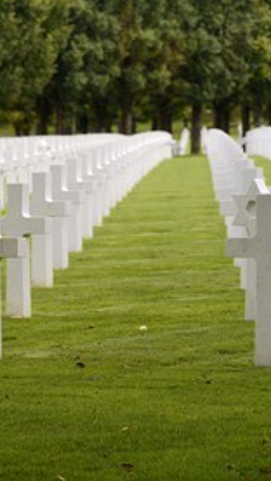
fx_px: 3446
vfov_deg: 8.0
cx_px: -1
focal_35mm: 270
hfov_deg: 4.5
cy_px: 241
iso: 400
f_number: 7.1
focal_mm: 170
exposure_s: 1/250
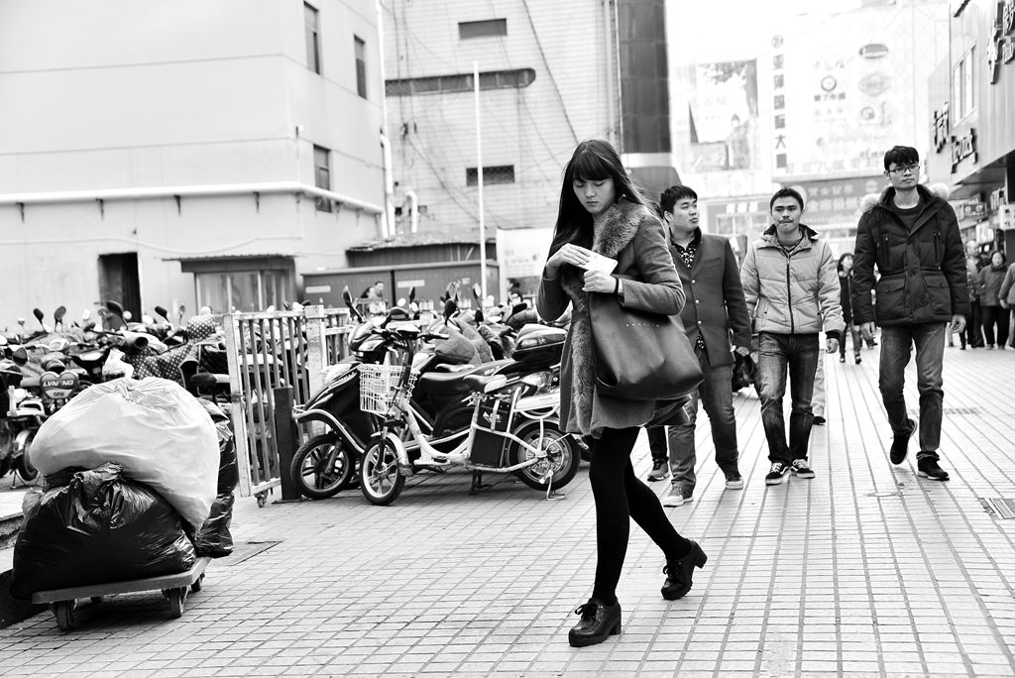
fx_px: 1354
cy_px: 339
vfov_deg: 28.1
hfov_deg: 41.1
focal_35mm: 48
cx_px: 508
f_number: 4
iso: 400
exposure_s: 1/250
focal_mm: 48
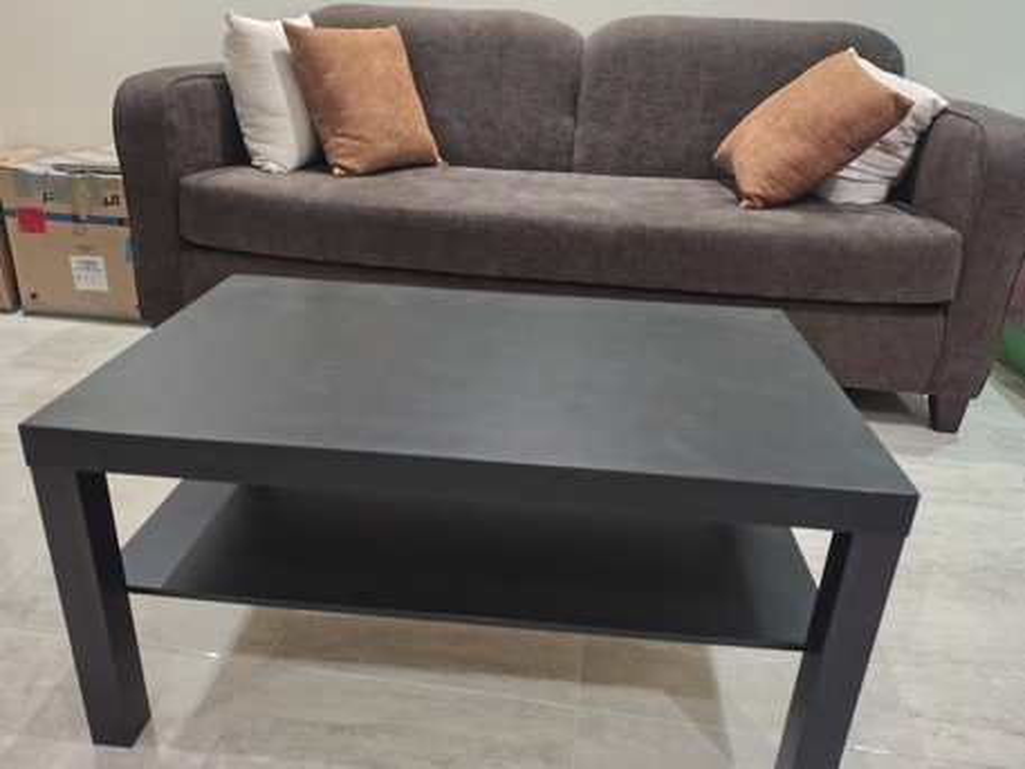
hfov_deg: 69.4
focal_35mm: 25
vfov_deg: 54.9
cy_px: 384
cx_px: 512
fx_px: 740
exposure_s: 1/24
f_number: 1.7
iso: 1332
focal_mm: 4.71
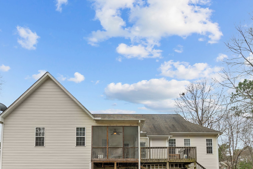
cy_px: 109
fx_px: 134
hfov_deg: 86.6
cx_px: 112
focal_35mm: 19
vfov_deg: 63.3
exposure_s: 1/500
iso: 160
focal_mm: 14
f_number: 4.5
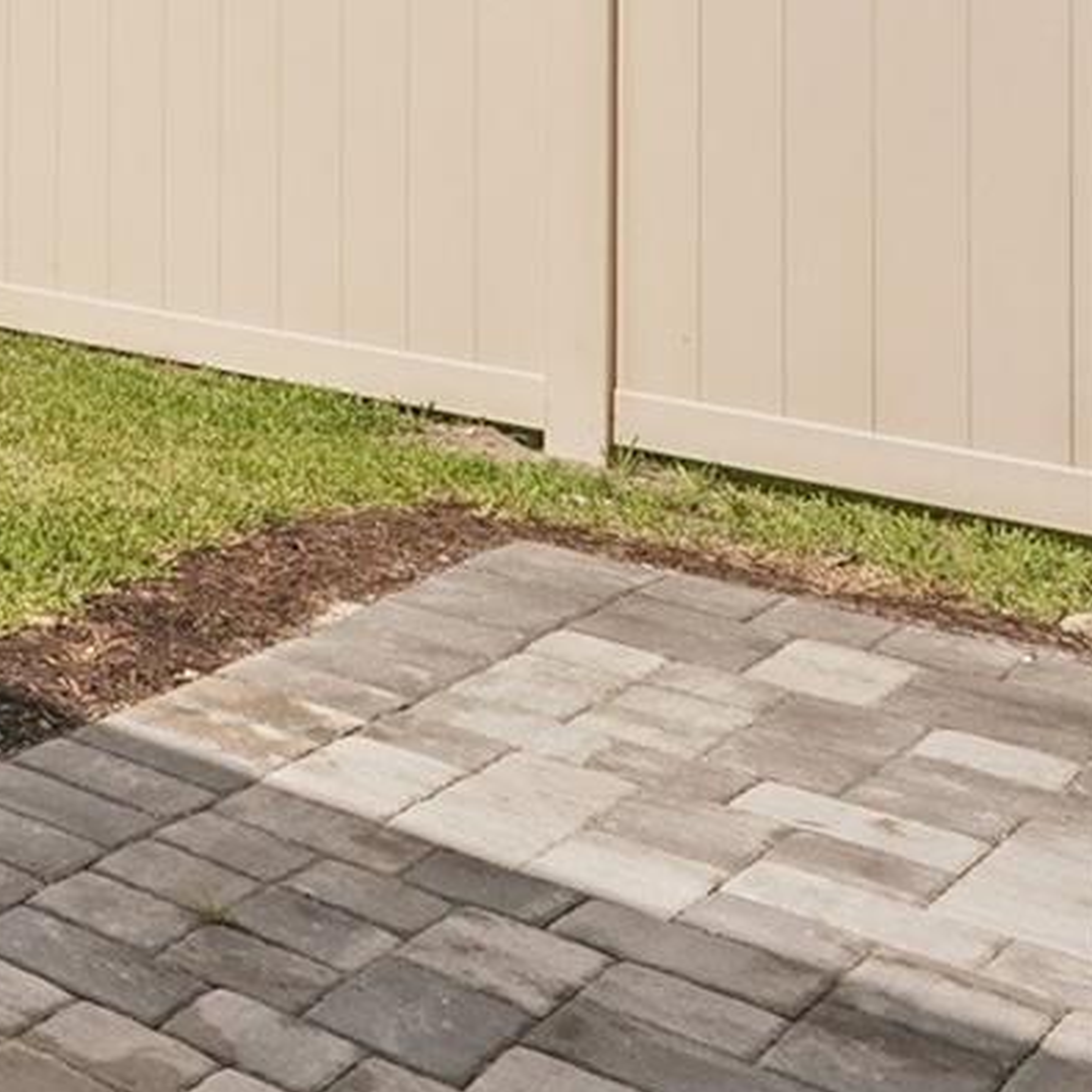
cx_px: -1106
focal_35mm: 55
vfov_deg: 28.4
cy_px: -100
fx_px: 1963
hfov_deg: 18.8
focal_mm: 16
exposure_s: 1/1250
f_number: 8
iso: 400
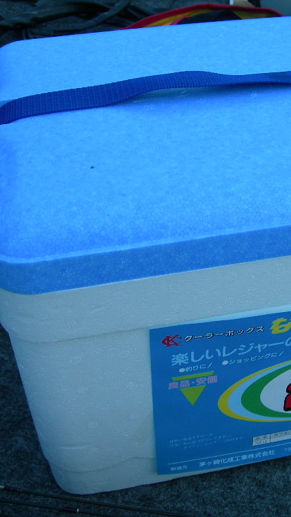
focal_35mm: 56
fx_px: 768
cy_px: 255
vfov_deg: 37.2
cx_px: 259
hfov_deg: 21.0
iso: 50
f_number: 2.8
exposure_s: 1/27
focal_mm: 7.8
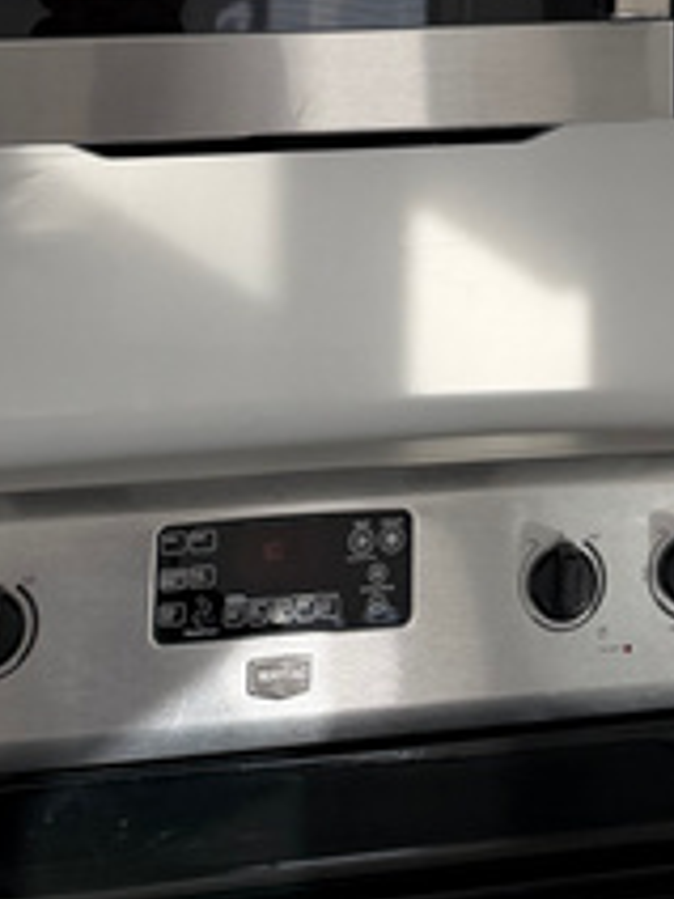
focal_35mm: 87
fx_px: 2259
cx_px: 771
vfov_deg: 18.7
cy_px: -606
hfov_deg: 16.4
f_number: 1.78
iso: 100
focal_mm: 6.76
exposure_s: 1/539
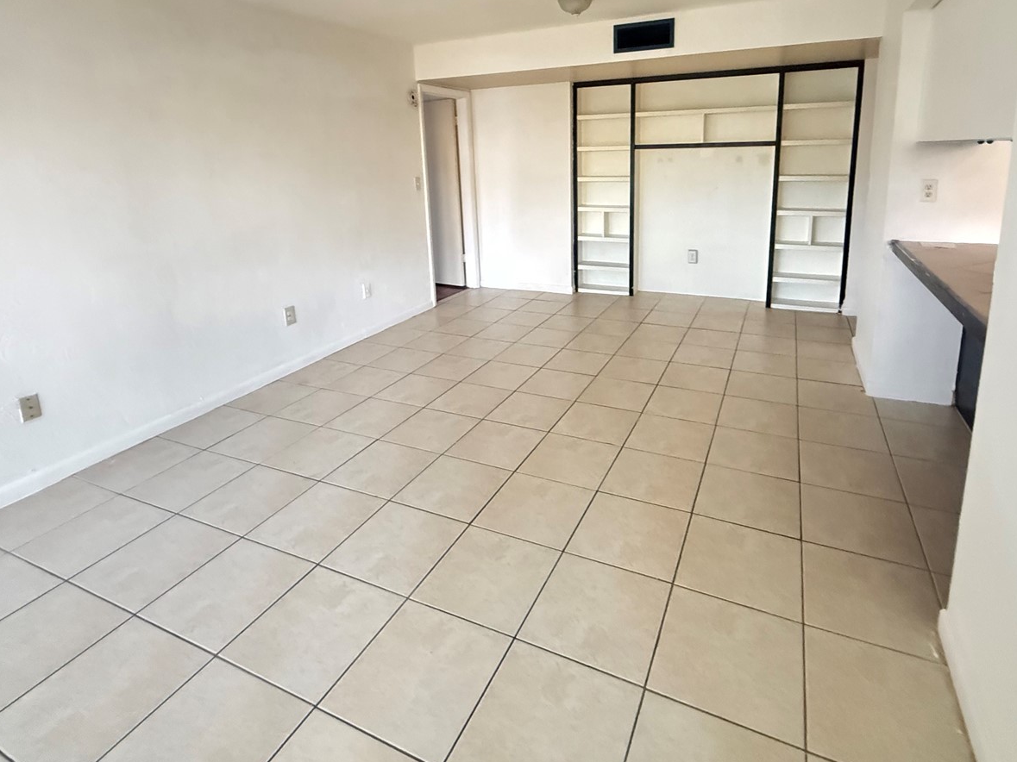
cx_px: 543
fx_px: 558
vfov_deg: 67.1
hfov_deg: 84.5
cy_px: 264
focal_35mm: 19
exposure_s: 1/60
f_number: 2.2
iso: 1000
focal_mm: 2.22
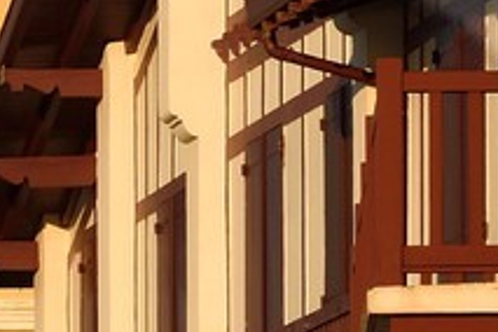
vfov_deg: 2.6
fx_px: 7276
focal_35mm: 526
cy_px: 739
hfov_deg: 3.9
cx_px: -51
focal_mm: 70
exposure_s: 1/250
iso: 200
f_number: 13
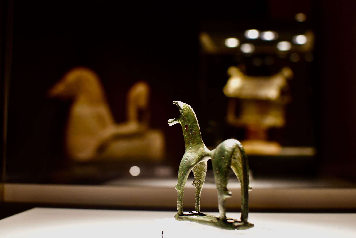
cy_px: 119
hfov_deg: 38.2
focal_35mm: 52
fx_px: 514
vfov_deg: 26.0
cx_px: 178
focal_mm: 35
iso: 640
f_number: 4.5
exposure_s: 1/60
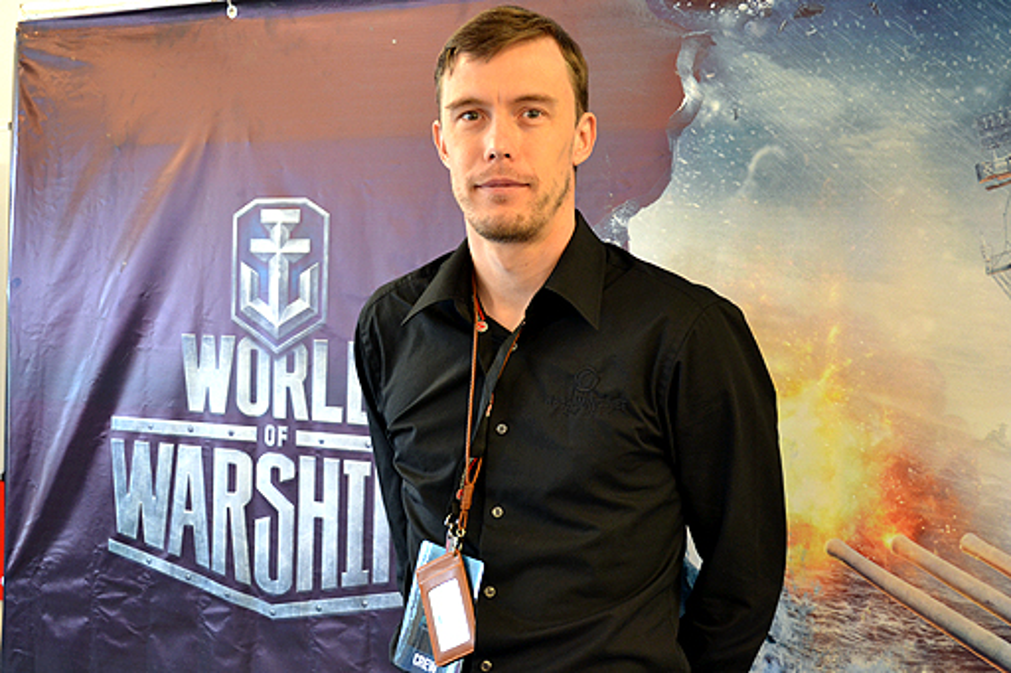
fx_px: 1432
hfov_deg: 38.9
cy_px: 336
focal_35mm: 51
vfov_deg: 26.5
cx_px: 506
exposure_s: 1/15
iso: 900
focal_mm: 34
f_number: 5
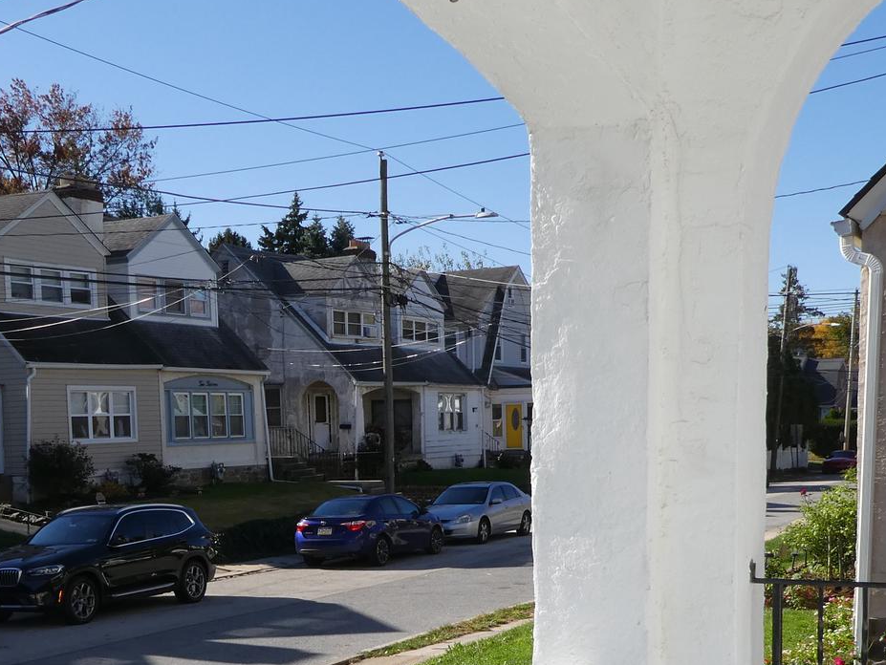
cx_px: 386
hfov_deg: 36.1
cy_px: 584
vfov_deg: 26.7
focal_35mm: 53
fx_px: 1357
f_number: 3.3
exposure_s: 1/800
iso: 80
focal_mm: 4.3
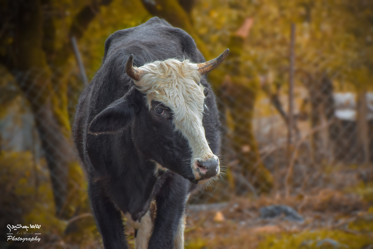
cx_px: 186
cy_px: 124
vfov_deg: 6.5
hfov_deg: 9.8
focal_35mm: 210
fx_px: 2176
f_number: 6.3
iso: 500
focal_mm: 140
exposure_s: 1/25
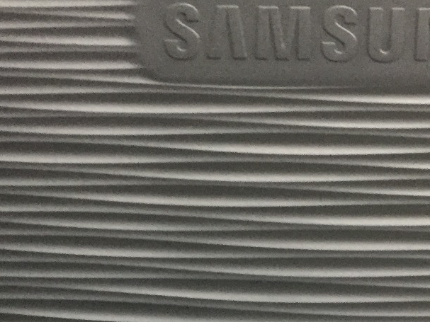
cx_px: 293
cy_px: 386
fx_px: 969
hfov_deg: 24.9
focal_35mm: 78
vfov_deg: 18.0
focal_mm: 4.15
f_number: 2.2
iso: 320
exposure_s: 1/17
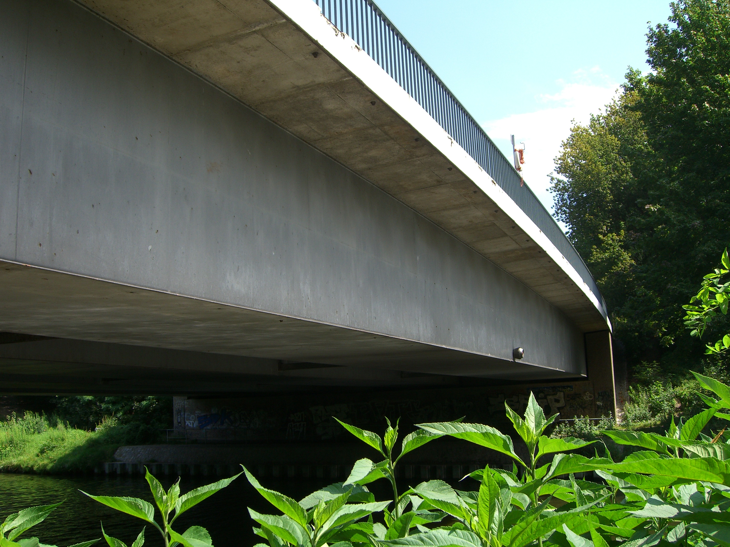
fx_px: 801
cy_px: 274
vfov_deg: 37.7
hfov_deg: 49.0
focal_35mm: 38
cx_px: 365
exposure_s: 1/320
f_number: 4
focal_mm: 7.9
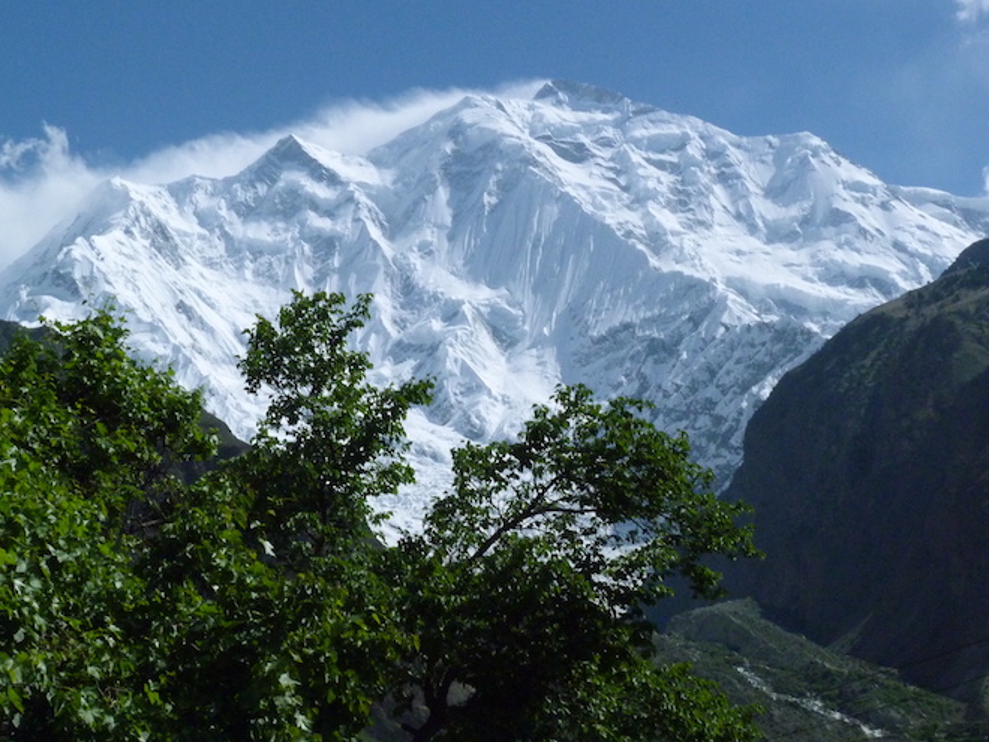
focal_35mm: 80
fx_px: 2286
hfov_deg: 24.4
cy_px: 316
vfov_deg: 18.4
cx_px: 435
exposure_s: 1/1600
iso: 400
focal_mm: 11.8
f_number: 8
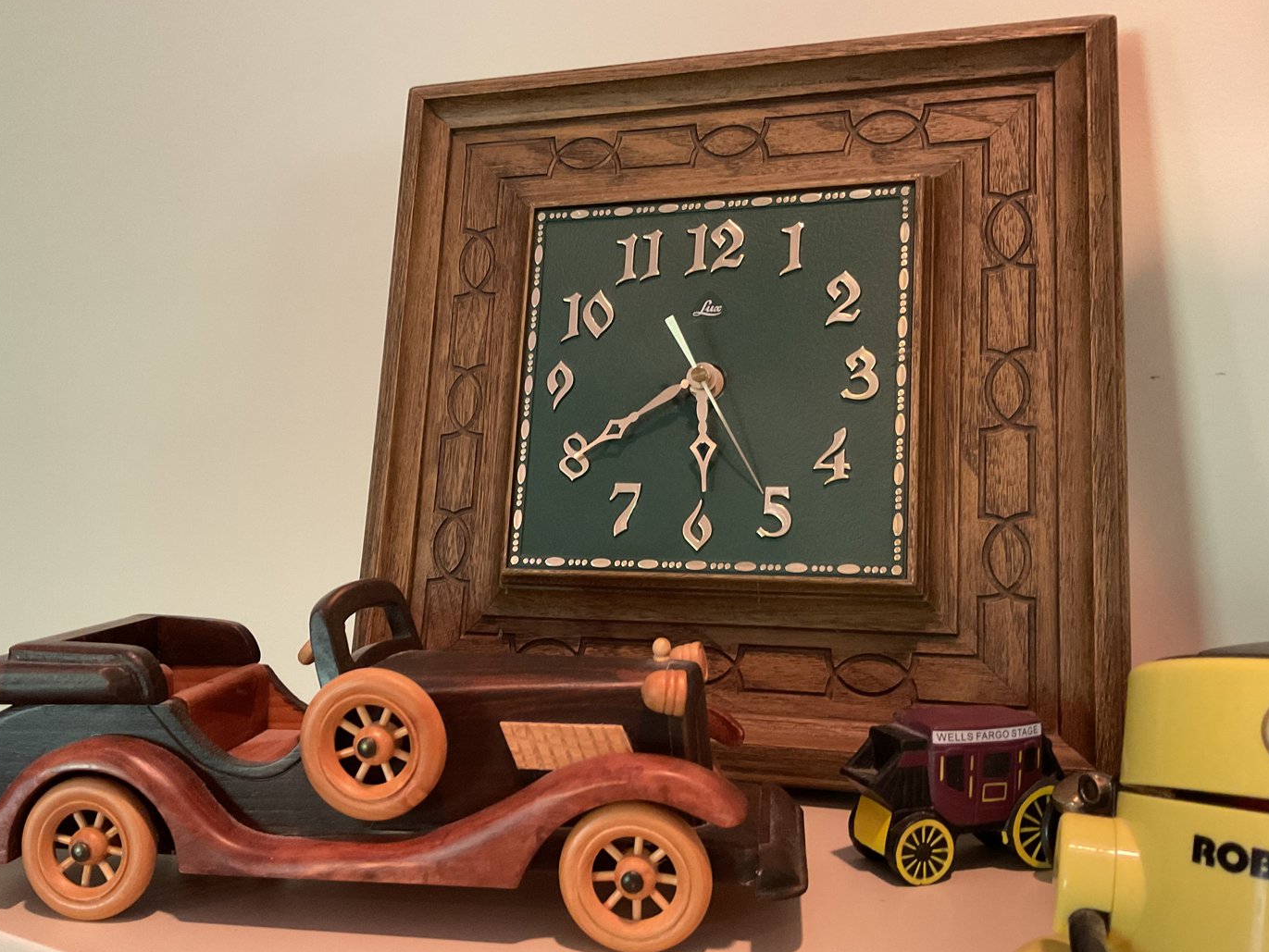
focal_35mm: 32
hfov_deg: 56.7
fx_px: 1173
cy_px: 516
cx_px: 583
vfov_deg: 44.1
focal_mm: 3
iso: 320
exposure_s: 1/40
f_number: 1.8
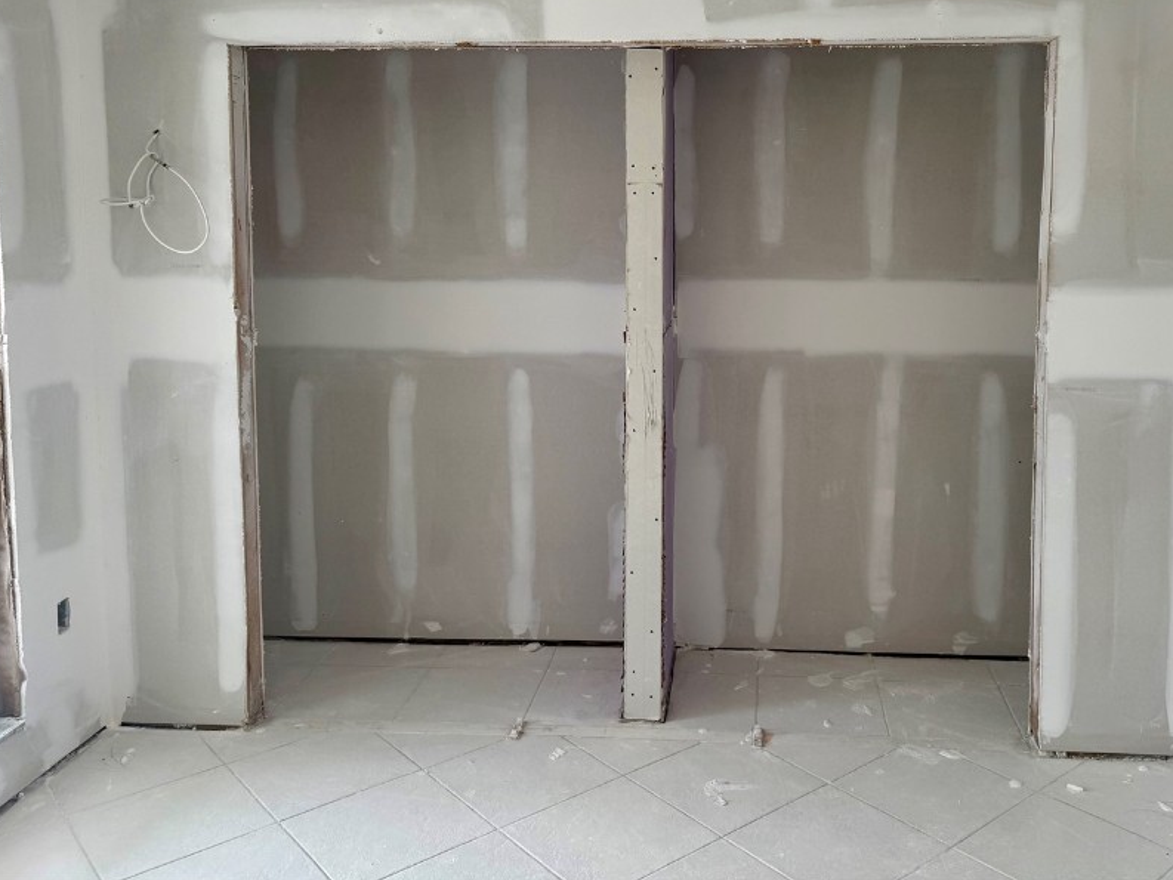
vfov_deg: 45.0
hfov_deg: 57.9
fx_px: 1051
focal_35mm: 31
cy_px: 315
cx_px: 701
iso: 64
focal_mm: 6.76
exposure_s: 1/257
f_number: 1.78
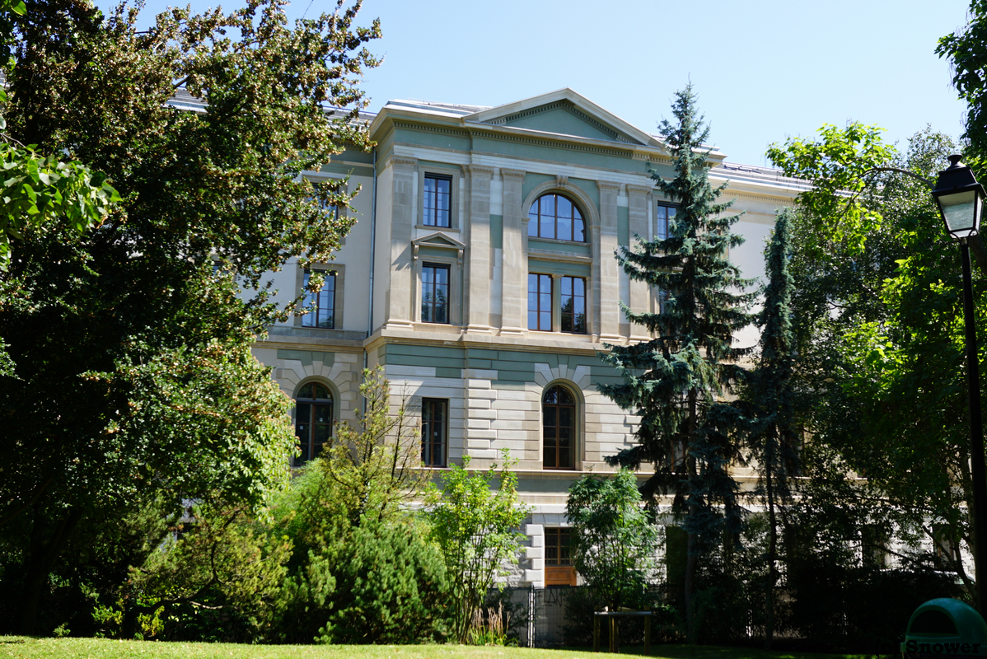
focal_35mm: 36
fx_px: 987
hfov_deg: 53.1
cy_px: 330
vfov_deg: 36.9
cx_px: 494
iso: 100
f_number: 7.1
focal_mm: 24
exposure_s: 1/100
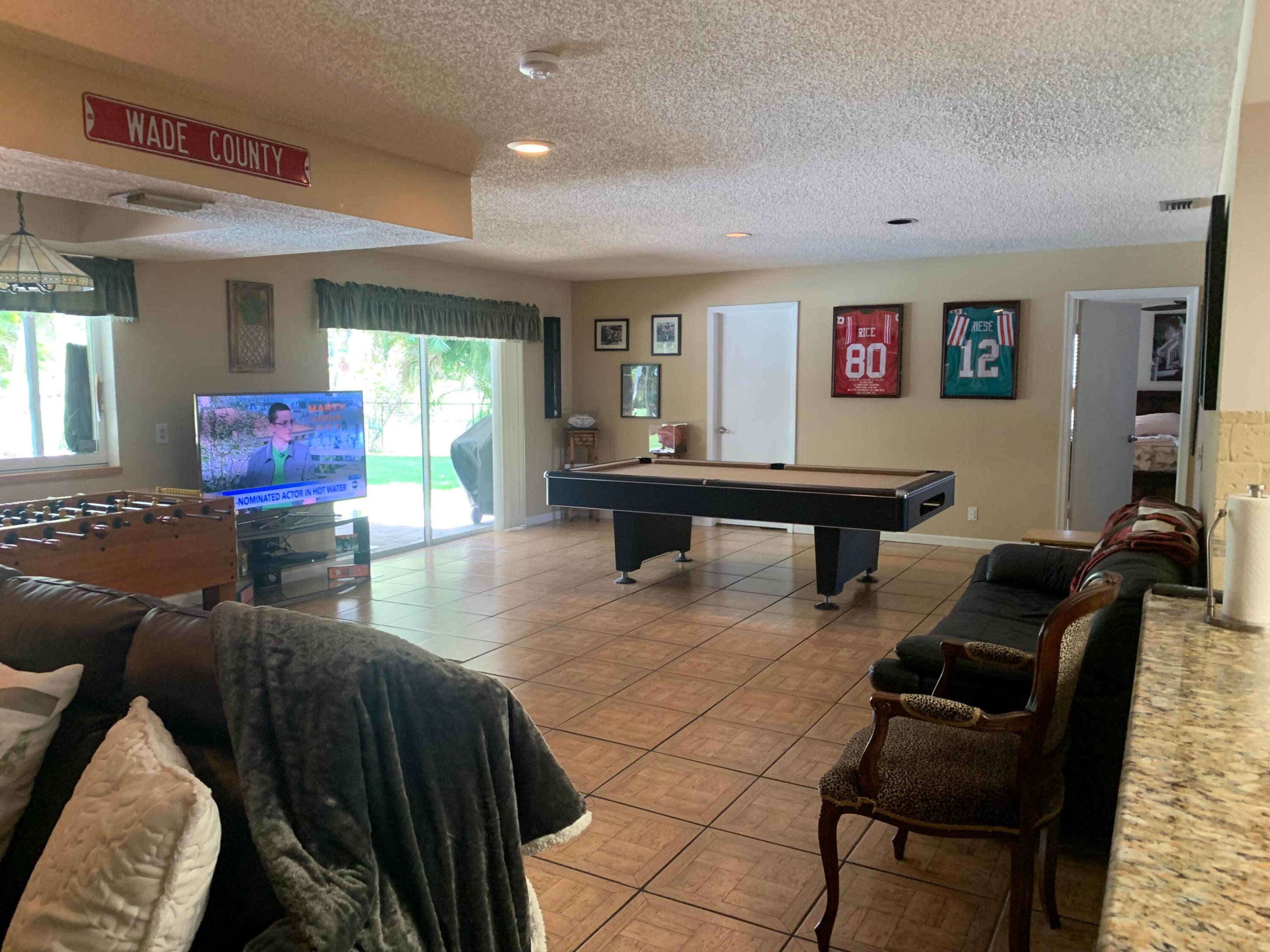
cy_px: 476
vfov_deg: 53.1
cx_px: 635
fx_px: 954
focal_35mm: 26
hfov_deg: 67.3
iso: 250
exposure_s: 1/60
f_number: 1.8
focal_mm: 4.25
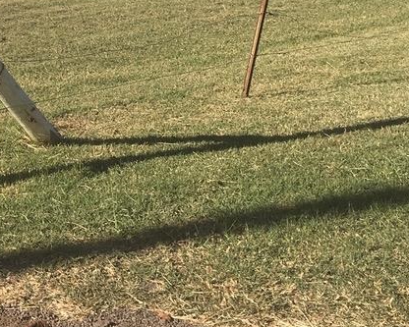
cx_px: 4
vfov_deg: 16.6
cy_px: -104
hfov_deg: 21.2
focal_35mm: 87
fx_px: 1053
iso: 25
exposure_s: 1/1637
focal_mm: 4.15
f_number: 2.2
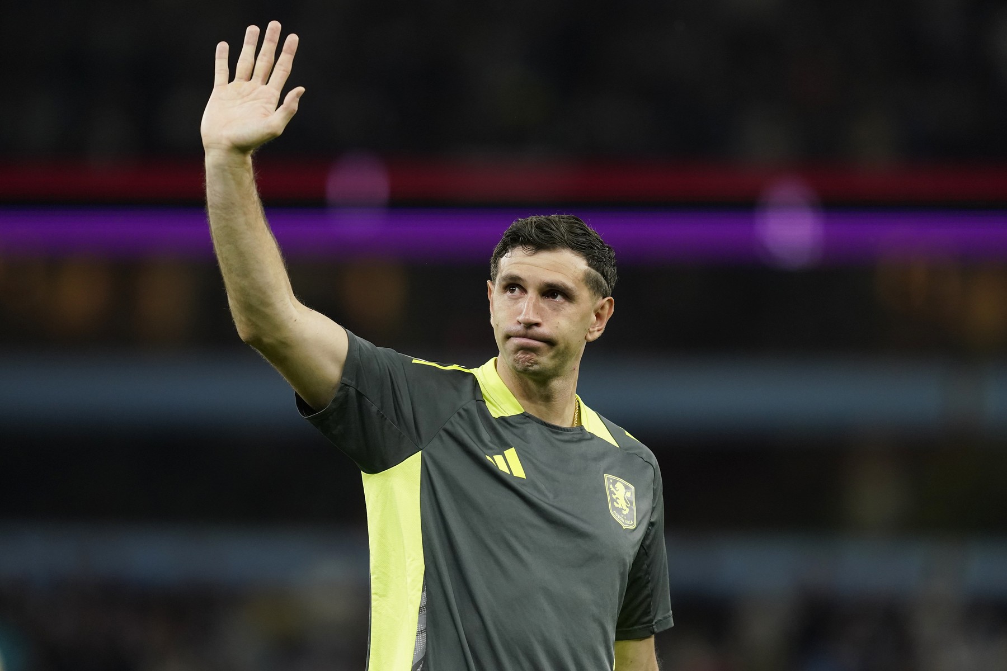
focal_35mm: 400
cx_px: 504
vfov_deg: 3.4
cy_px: 336
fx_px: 11188
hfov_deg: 5.2
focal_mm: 400
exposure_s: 1/1600
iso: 3200
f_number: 3.5
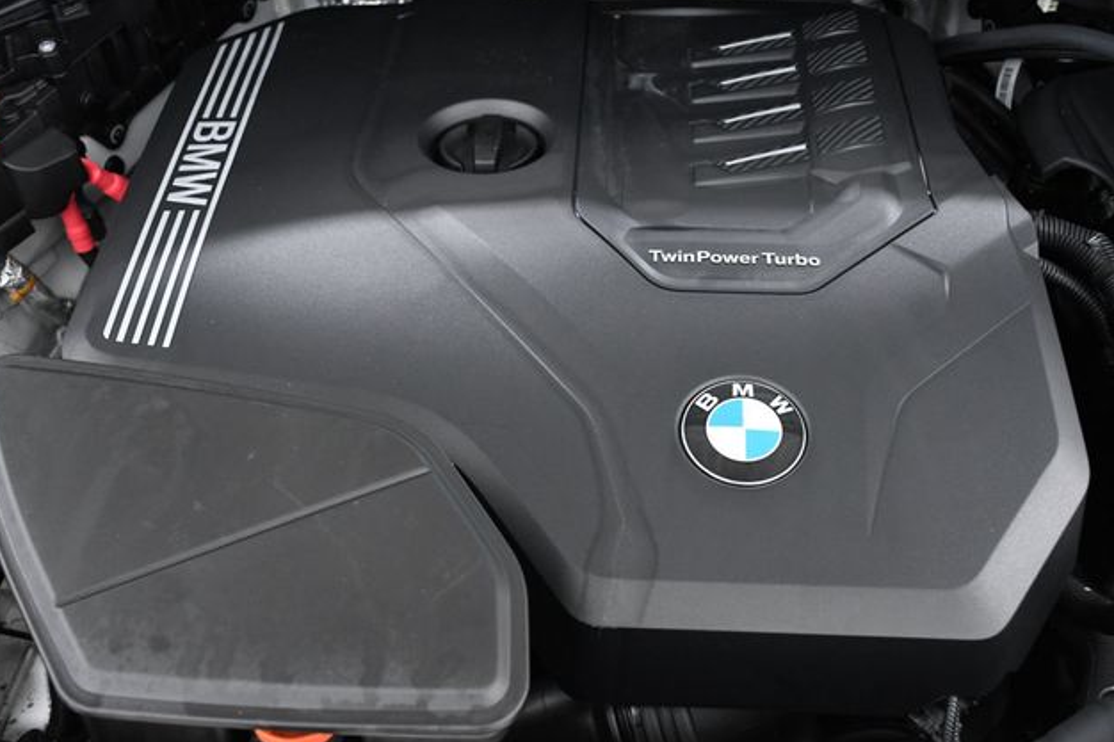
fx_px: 1423
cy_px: 370
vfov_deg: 29.2
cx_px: 546
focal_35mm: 46
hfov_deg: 42.8
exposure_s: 1/100
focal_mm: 30
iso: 2500
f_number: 5
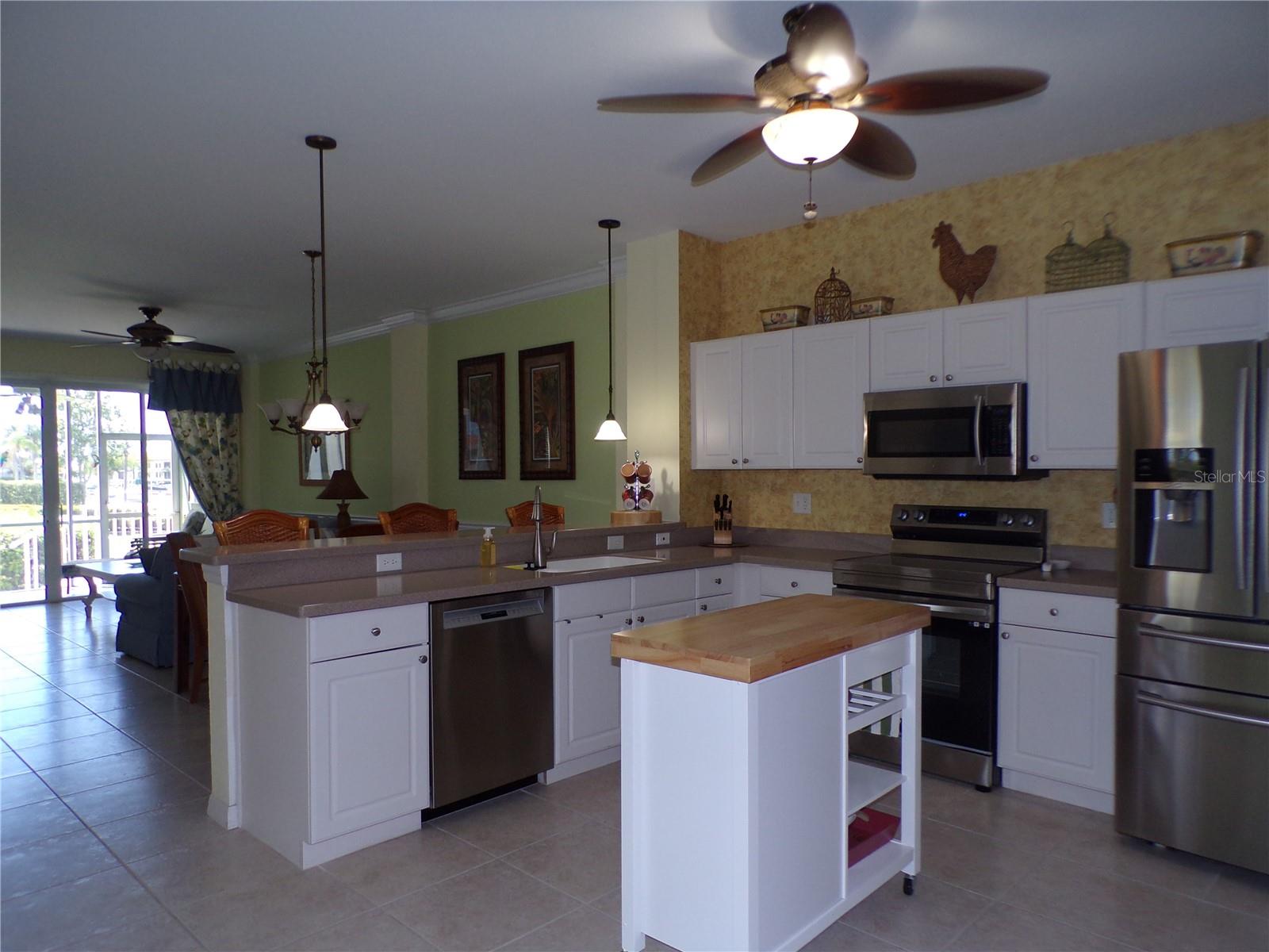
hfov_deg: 71.6
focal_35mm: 24
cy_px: 476
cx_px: 634
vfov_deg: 56.8
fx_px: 880
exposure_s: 1/60
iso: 145
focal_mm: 4.3
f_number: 3
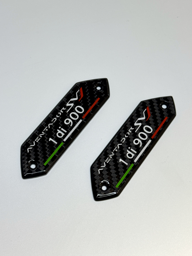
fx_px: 355
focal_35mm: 48
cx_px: 96
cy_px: 128
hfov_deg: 30.3
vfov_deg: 39.7
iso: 64
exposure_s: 1/100
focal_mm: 6.76
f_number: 1.78
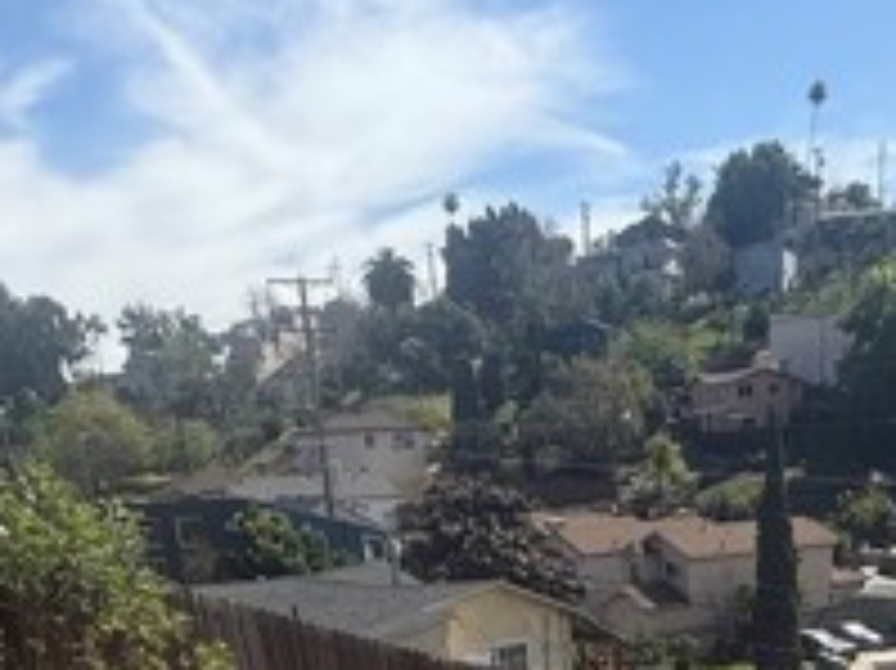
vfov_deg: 25.5
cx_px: 558
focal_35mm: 45
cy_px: 962
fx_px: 1164
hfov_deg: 41.8
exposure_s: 1/2024
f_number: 2.2
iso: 50
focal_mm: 2.22
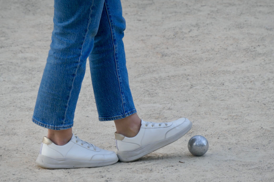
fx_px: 2085
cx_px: 132
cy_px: 94
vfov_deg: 5.0
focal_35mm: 274
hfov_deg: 7.5
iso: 250
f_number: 6.3
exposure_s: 1/125
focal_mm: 96.4
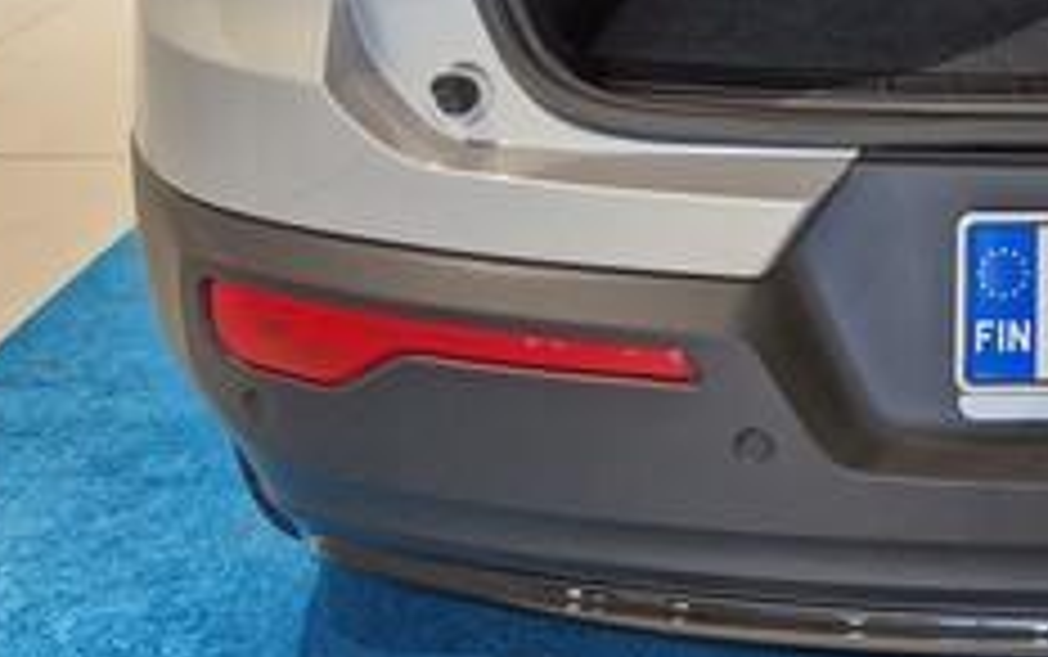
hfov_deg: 27.3
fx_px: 1915
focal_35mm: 67
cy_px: -184
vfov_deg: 18.2
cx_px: 1228
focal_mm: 5.4
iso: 125
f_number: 1.8
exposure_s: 1/100
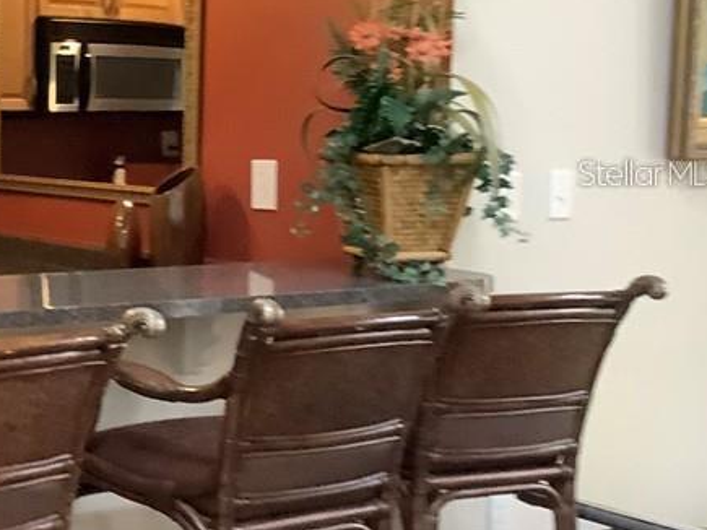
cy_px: 172
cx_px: -101
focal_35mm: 73
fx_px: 1491
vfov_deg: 20.1
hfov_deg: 24.6
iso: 320
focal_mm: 3.3
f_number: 2.4
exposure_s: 1/60
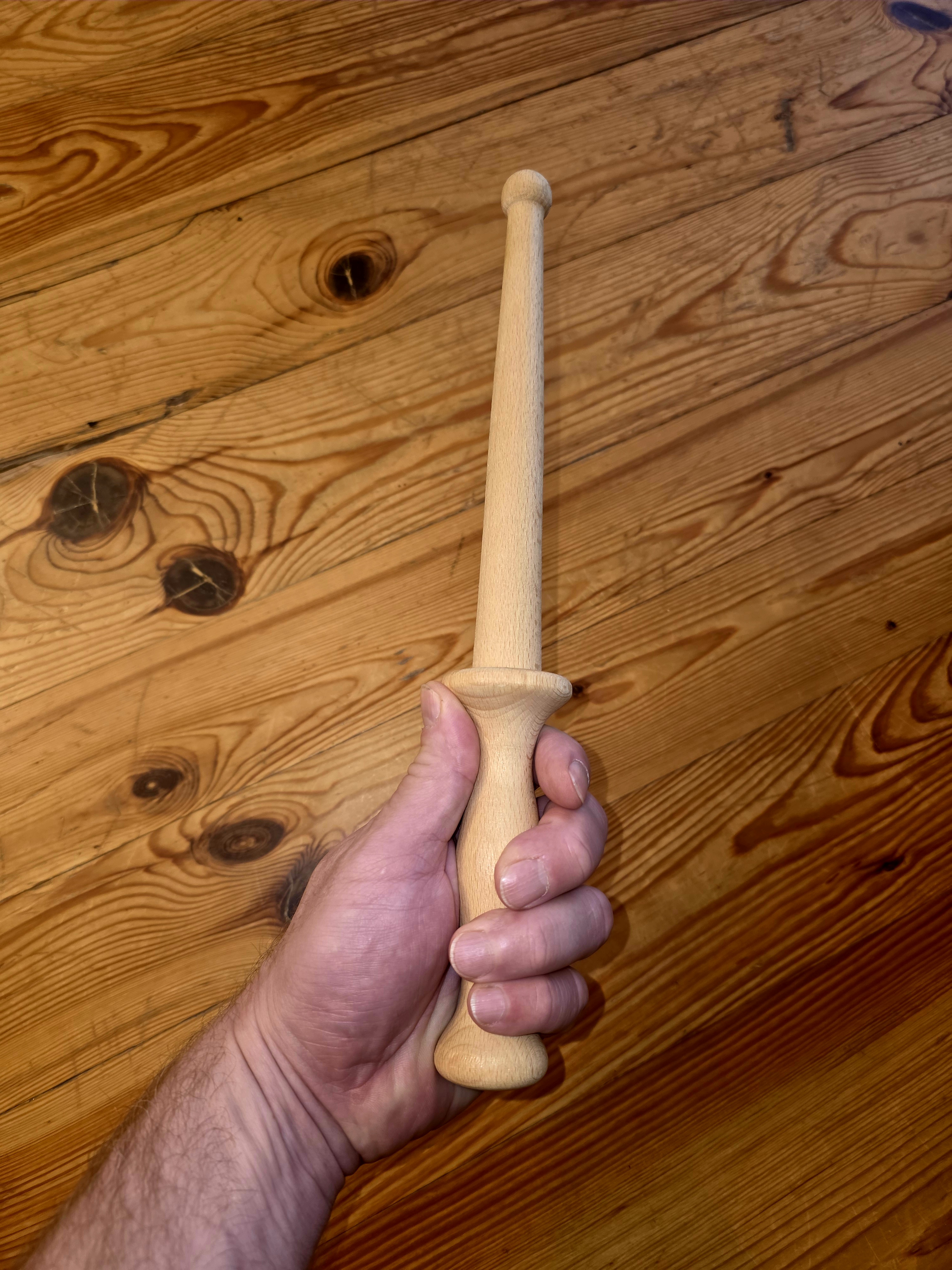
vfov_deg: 73.9
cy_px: 635
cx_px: 476
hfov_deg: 58.9
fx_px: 843
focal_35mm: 23
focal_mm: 6.3
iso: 800
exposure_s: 1/25.1
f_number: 1.7
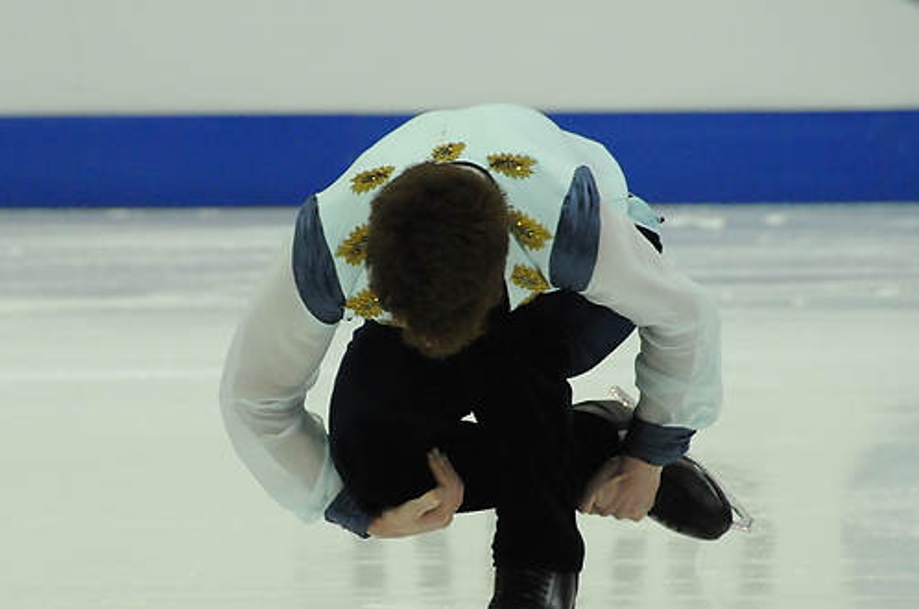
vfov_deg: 2.8
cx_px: 352
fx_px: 12281
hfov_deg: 4.3
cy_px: 328
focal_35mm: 482
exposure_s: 1/1000
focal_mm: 200
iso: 3200
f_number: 5.6
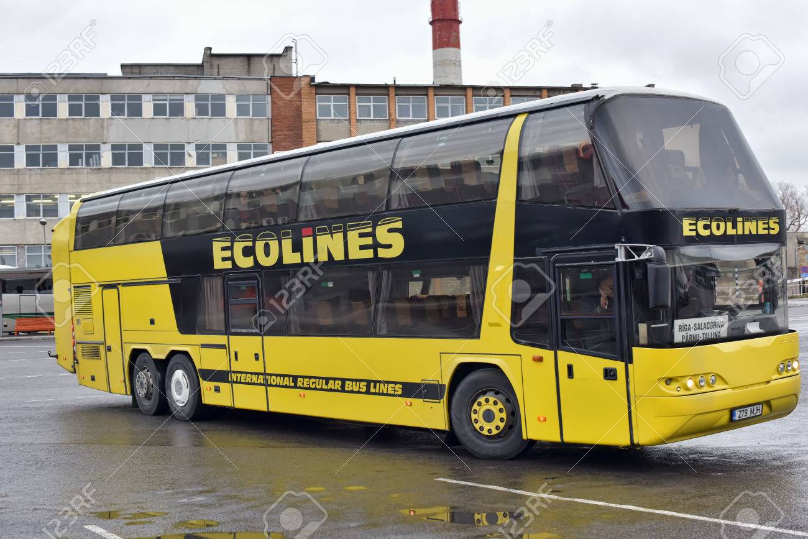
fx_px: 1122
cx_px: 404
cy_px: 270
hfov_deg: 39.6
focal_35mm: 50
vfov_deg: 27.0
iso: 800
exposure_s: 1/200
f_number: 5.6
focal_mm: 50
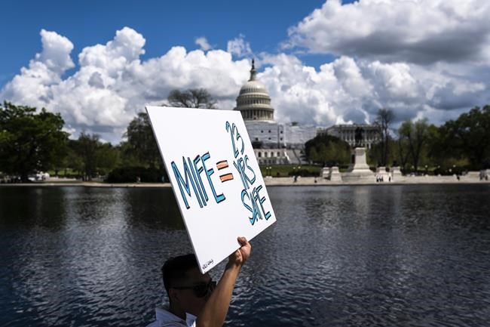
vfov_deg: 37.8
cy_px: 164
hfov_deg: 54.4
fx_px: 476
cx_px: 245
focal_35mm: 35
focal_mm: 35
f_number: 3.5
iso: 320
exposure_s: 1/16000
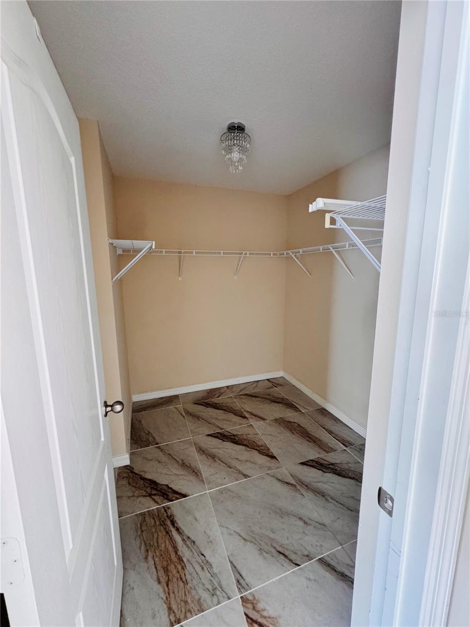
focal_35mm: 14
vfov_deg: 102.1
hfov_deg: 85.7
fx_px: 253
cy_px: 314
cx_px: 235
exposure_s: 1/60
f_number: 2.2
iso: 800
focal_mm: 2.22
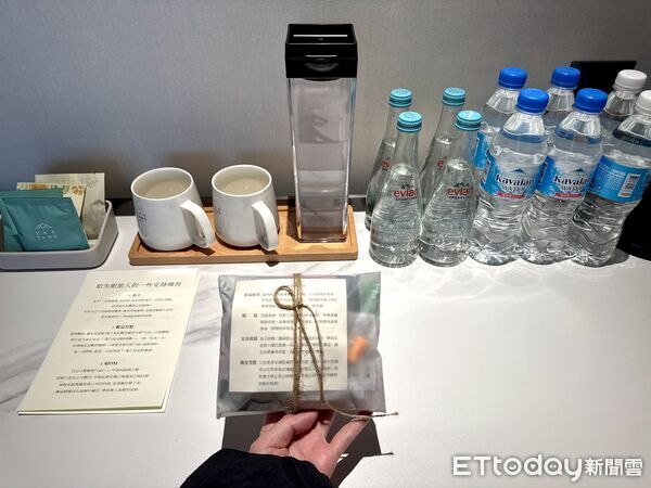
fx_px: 451
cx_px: 326
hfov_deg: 71.6
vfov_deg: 56.8
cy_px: 244
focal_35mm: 24
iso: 80
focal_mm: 6.76
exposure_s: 1/121
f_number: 1.78
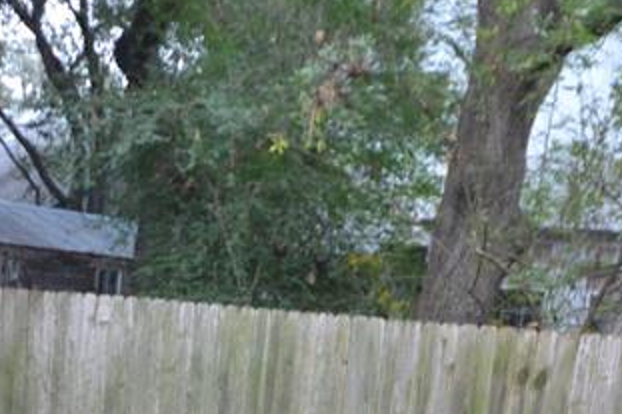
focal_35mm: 79
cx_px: 92
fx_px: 1364
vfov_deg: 15.7
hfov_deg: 25.1
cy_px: 640
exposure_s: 1/60
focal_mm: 16
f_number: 5
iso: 900
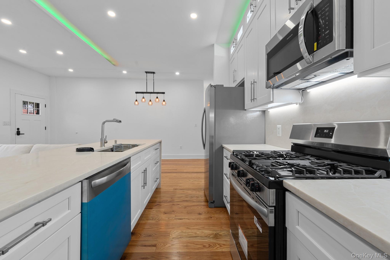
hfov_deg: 104.3
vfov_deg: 81.2
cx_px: 195
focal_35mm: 14
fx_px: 152
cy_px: 130
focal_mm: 14
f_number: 10
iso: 200
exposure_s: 1/1.67
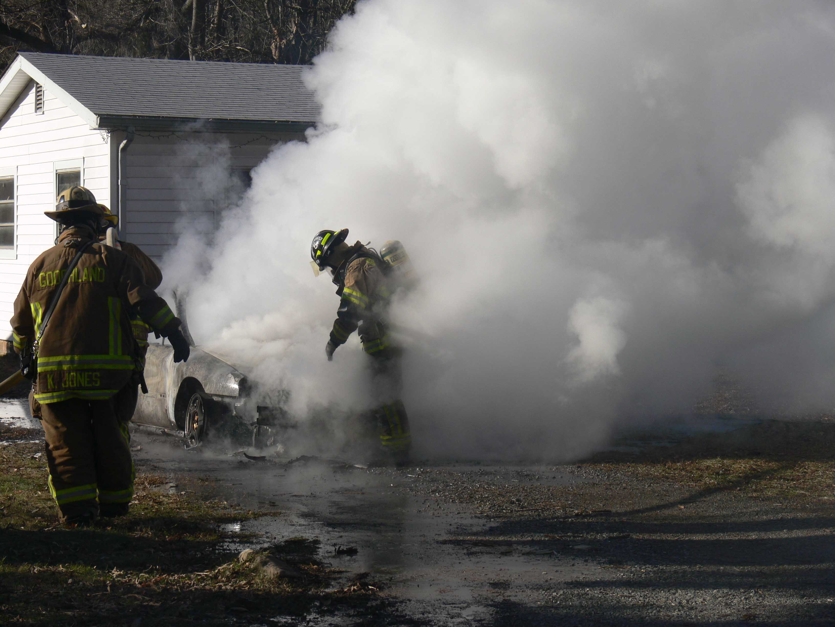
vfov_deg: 15.4
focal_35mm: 96
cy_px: 314
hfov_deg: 20.4
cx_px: 418
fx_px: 2316
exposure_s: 1/400
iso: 80
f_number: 5.6
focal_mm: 20.2
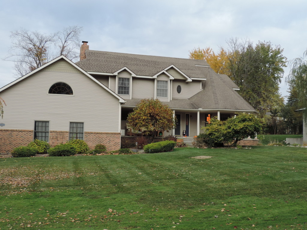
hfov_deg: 46.8
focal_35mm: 40
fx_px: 355
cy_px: 115
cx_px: 154
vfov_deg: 36.0
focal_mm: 7.1
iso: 80
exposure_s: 1/500
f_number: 3.3
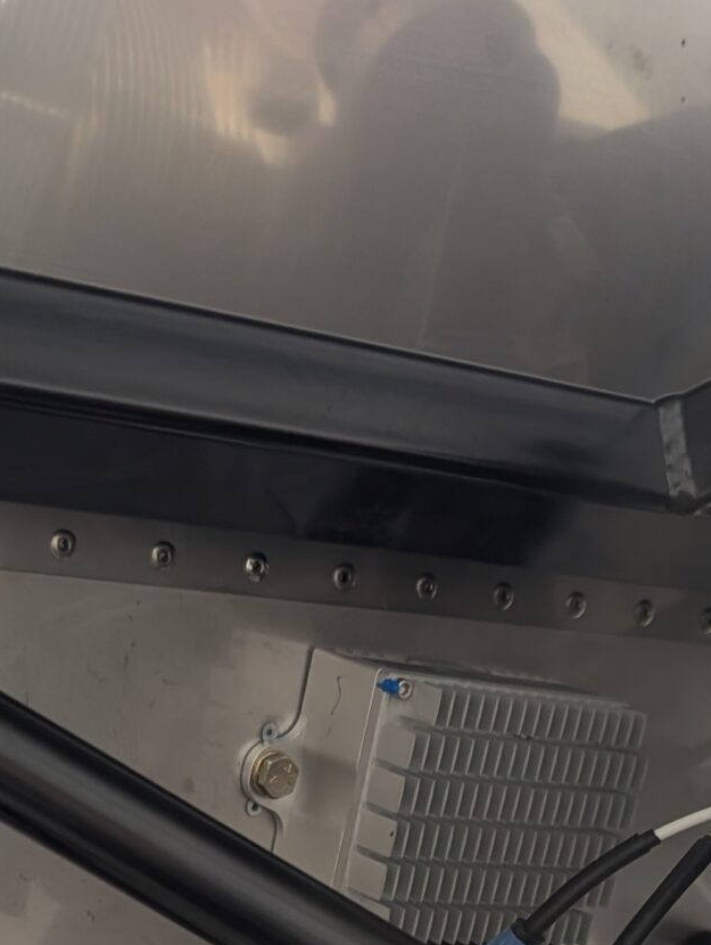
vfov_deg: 23.3
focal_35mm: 74
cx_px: 256
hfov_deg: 19.9
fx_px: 2021
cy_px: 1222
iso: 223
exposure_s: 1/24
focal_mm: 6.9
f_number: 1.68
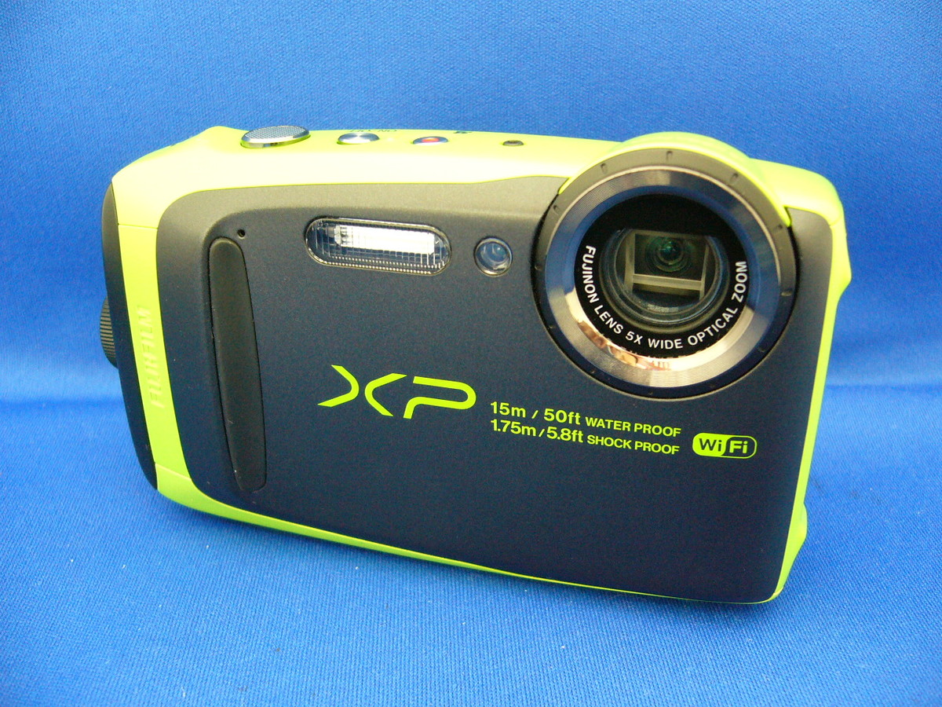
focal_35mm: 35
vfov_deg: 40.7
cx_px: 471
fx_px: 952
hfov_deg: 52.6
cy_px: 354
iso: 200
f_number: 2.8
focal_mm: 5.8
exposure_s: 1/8
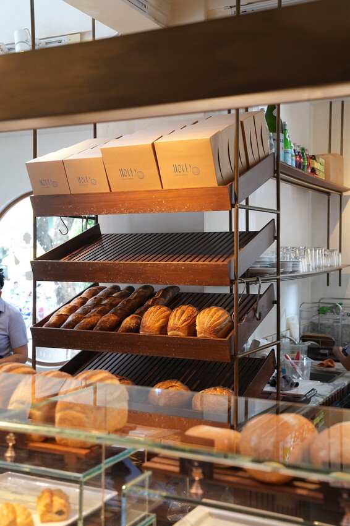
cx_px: 175
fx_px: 671
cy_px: 263
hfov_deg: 29.2
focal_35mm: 46
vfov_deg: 42.8
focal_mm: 46
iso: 2000
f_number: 5
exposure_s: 1/100
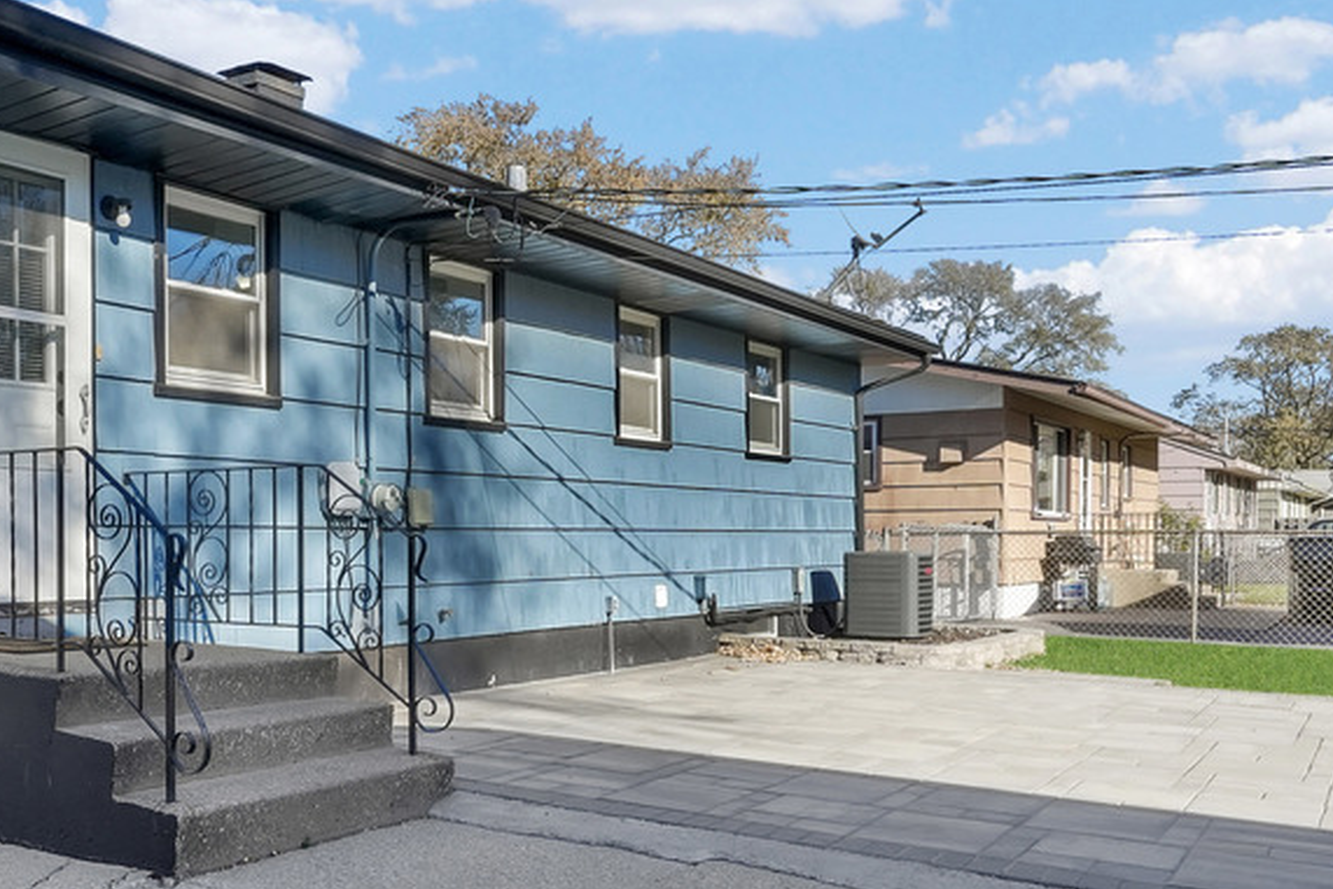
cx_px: 214
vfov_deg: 38.7
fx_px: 1259
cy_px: 548
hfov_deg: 51.3
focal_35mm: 34
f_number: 11
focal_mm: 12
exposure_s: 1/4000
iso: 1000
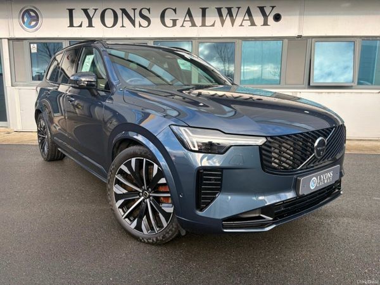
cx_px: 190
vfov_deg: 53.1
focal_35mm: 26
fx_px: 285
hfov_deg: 67.3
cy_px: 142
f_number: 1.6
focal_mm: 5.96
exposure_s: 1/660
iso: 50
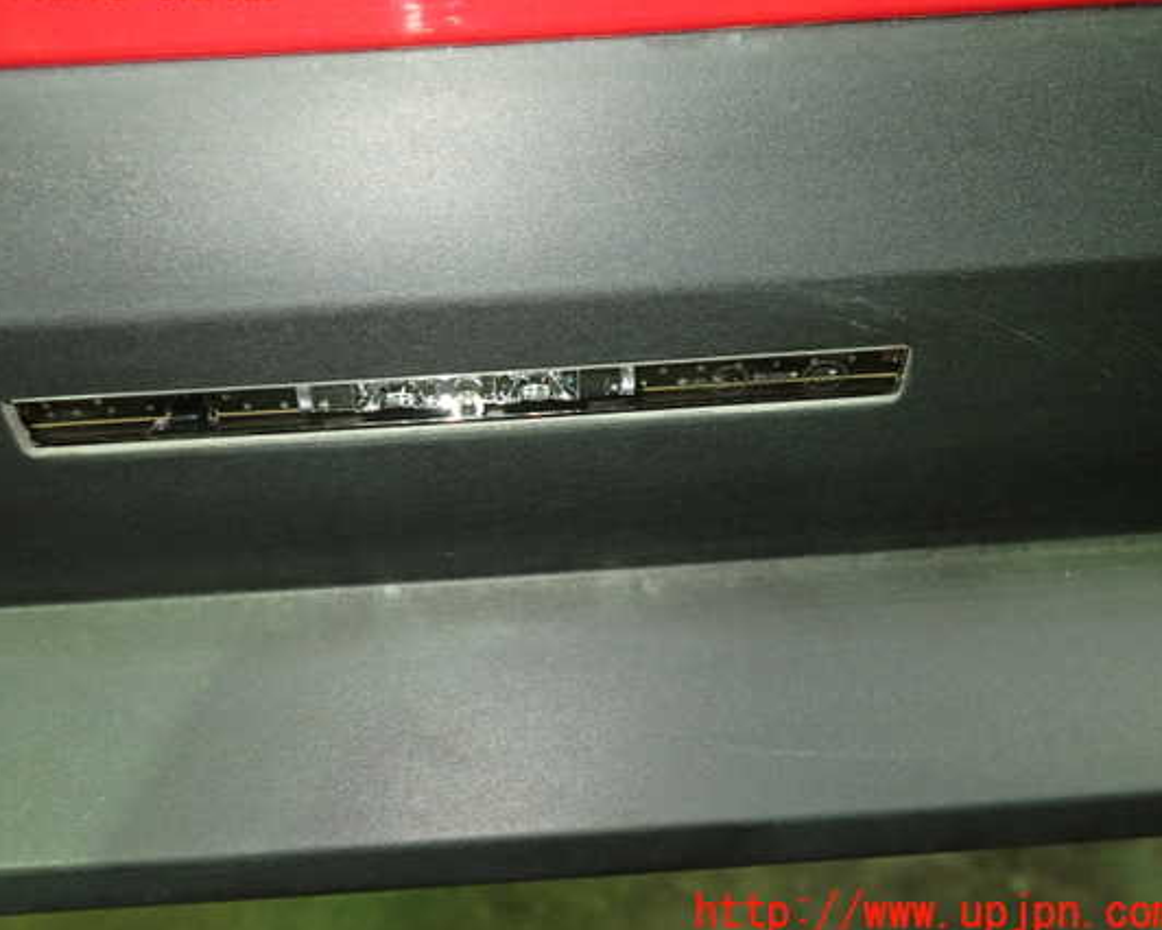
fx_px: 1135
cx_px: 533
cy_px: 450
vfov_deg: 44.6
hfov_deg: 54.1
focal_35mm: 33
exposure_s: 1/30
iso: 500
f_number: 2.3
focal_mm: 5.4
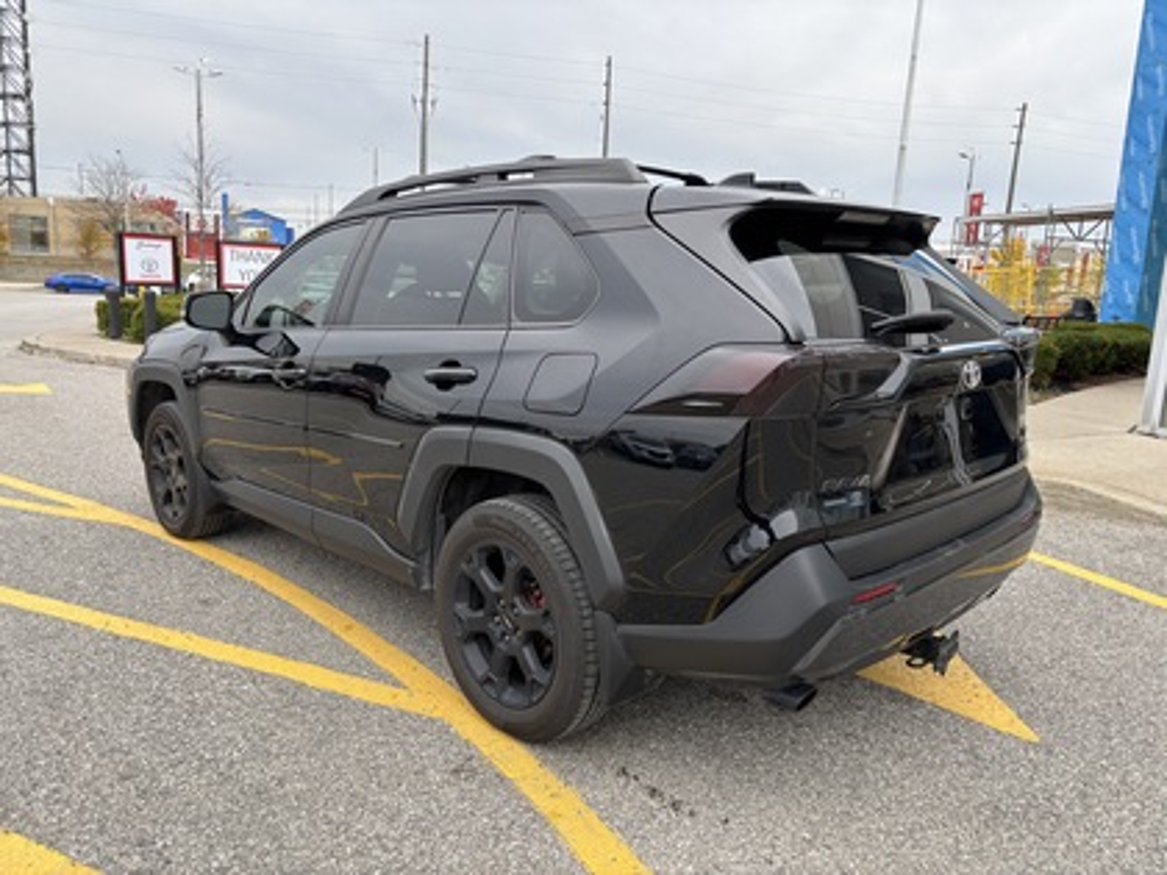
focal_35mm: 26
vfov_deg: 53.1
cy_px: 438
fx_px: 877
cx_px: 584
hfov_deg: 67.3
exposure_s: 1/121
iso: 40
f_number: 1.6
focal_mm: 5.96
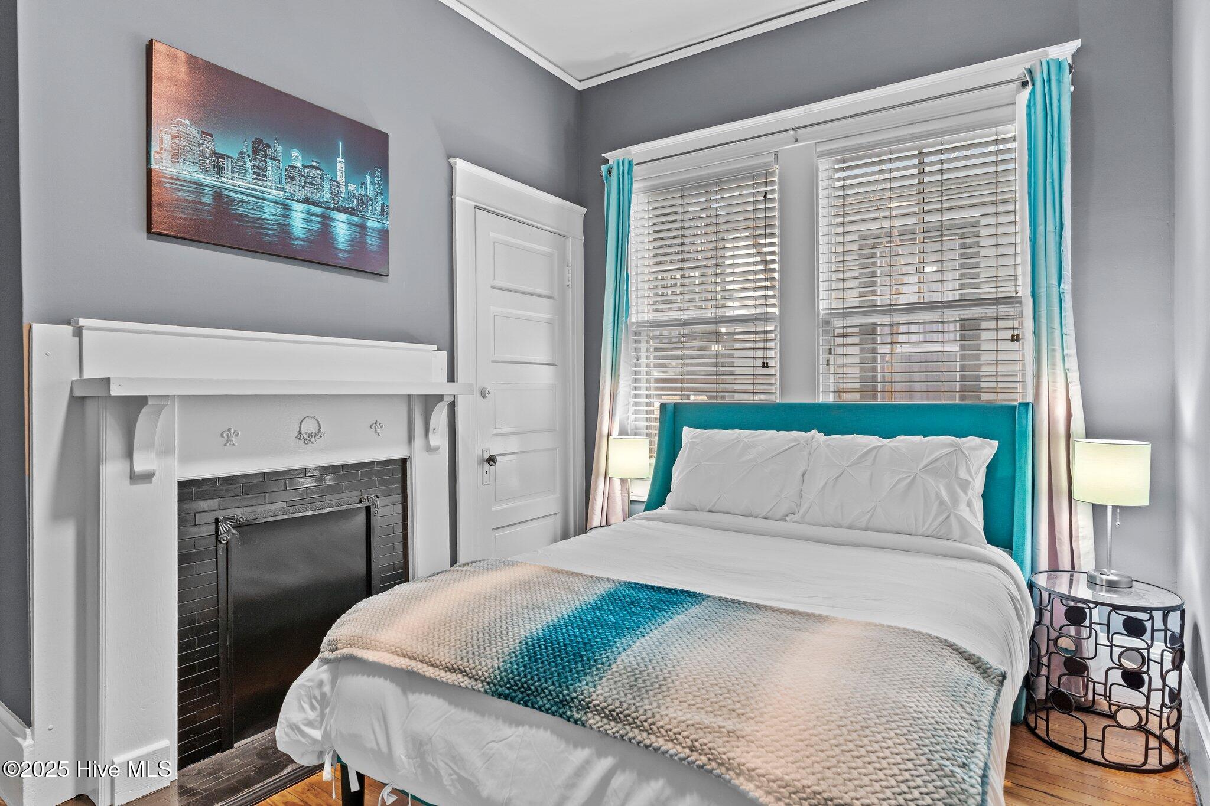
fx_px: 672
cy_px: 403
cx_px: 605
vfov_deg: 61.9
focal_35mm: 20
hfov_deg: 84.0
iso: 800
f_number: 5
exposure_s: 1/6
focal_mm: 20
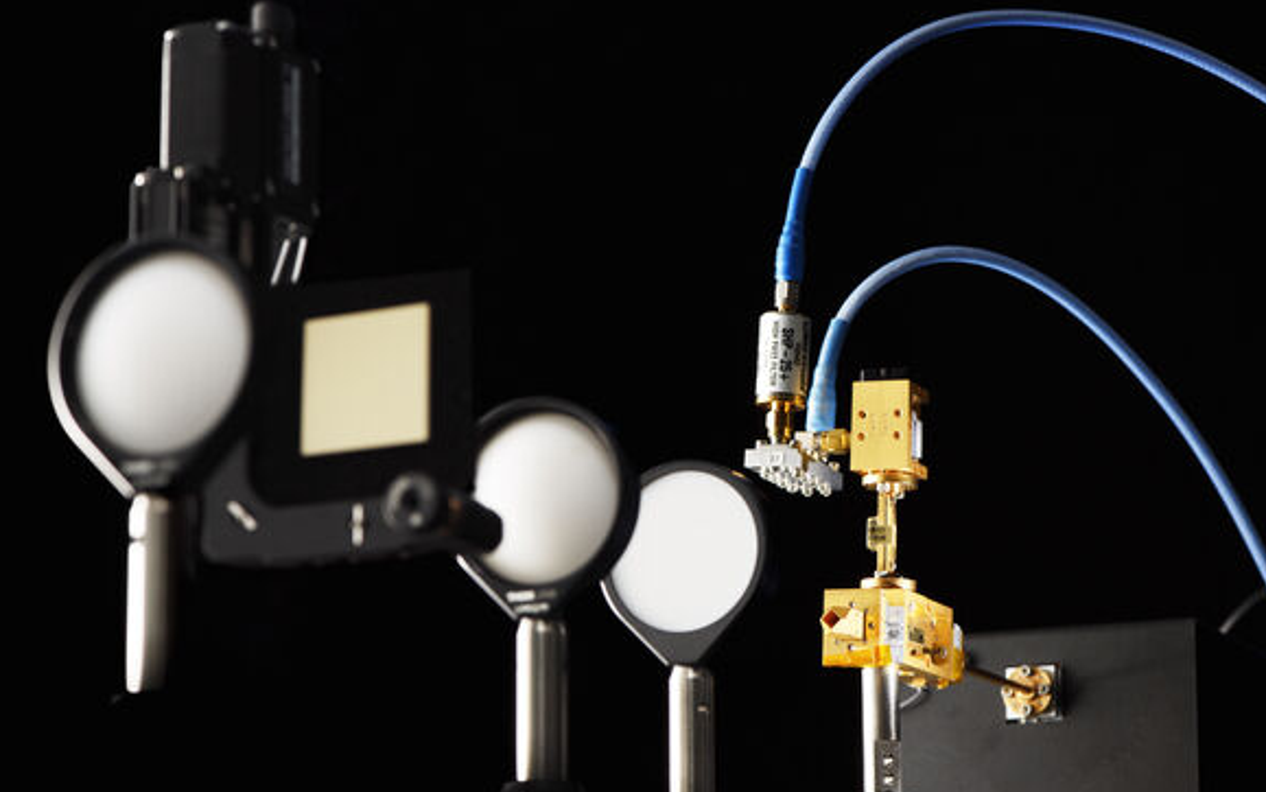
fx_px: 3761
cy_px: 423
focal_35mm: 109
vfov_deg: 12.0
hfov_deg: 19.1
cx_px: 638
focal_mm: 105
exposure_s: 1/250
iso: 160
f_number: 9
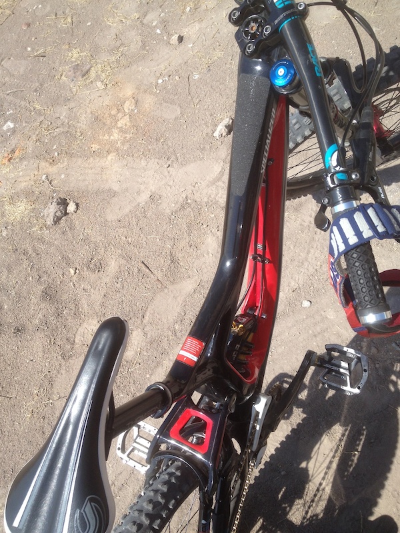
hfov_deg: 40.7
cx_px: 200
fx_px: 539
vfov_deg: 52.6
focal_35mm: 35
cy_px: 266
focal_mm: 4.28
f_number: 2.4
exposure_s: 1/1416
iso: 50
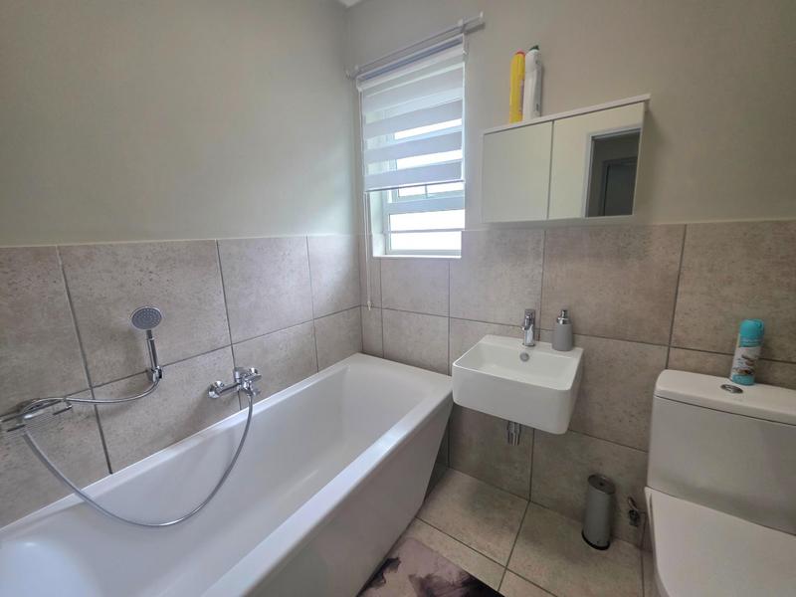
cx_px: 398
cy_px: 298
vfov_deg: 89.9
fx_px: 299
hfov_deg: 106.2
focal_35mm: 13
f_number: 1.9
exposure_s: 1/101
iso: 160
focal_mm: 2.2
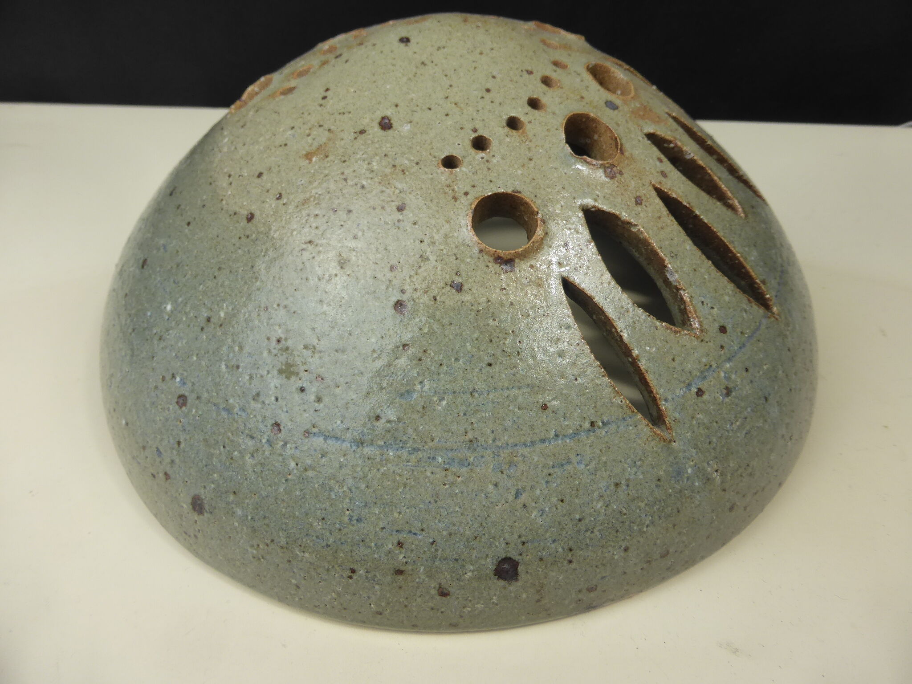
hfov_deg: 71.6
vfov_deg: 56.8
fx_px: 632
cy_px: 342
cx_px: 456
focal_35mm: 24
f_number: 3.3
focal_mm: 4.3
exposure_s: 1/60
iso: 160
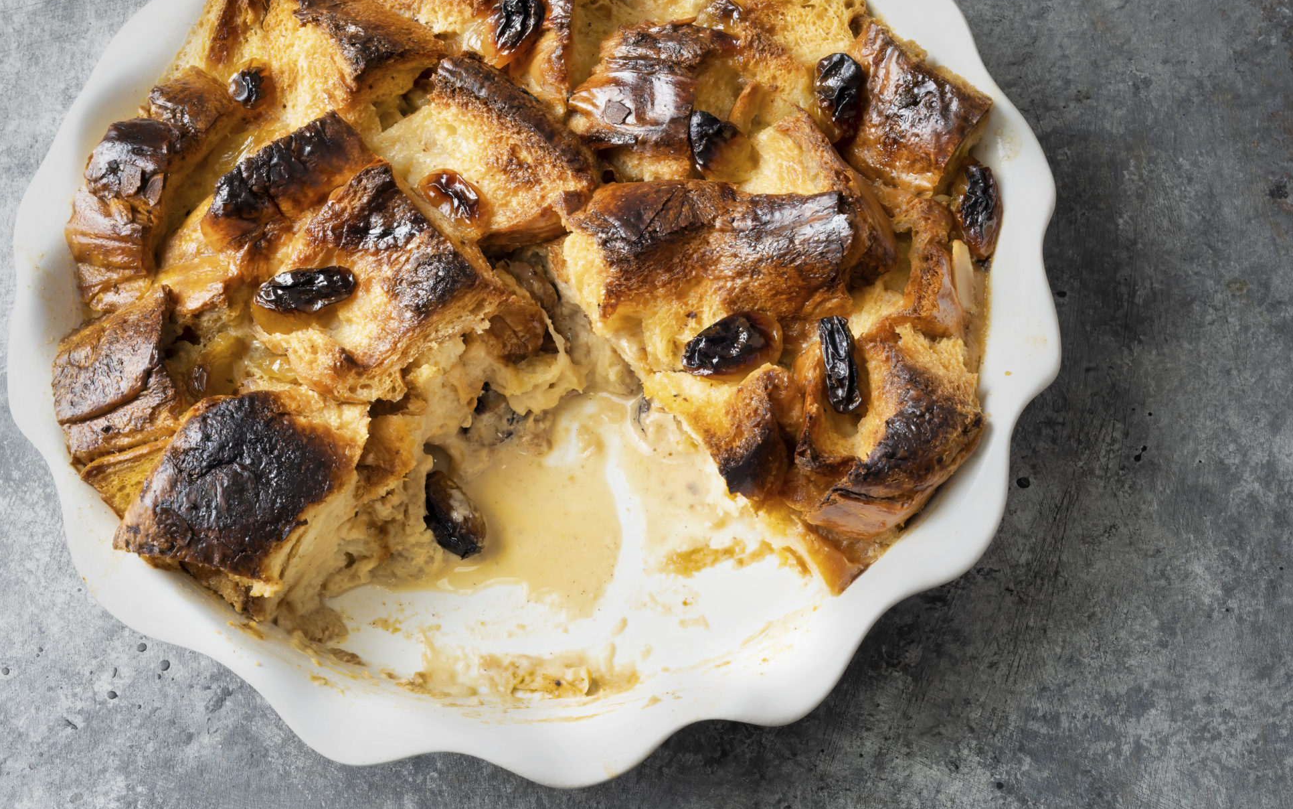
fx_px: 1903
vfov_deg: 24.0
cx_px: 629
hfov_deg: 37.5
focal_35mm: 54
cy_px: 372
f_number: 16
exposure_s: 1
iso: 100
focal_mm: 50
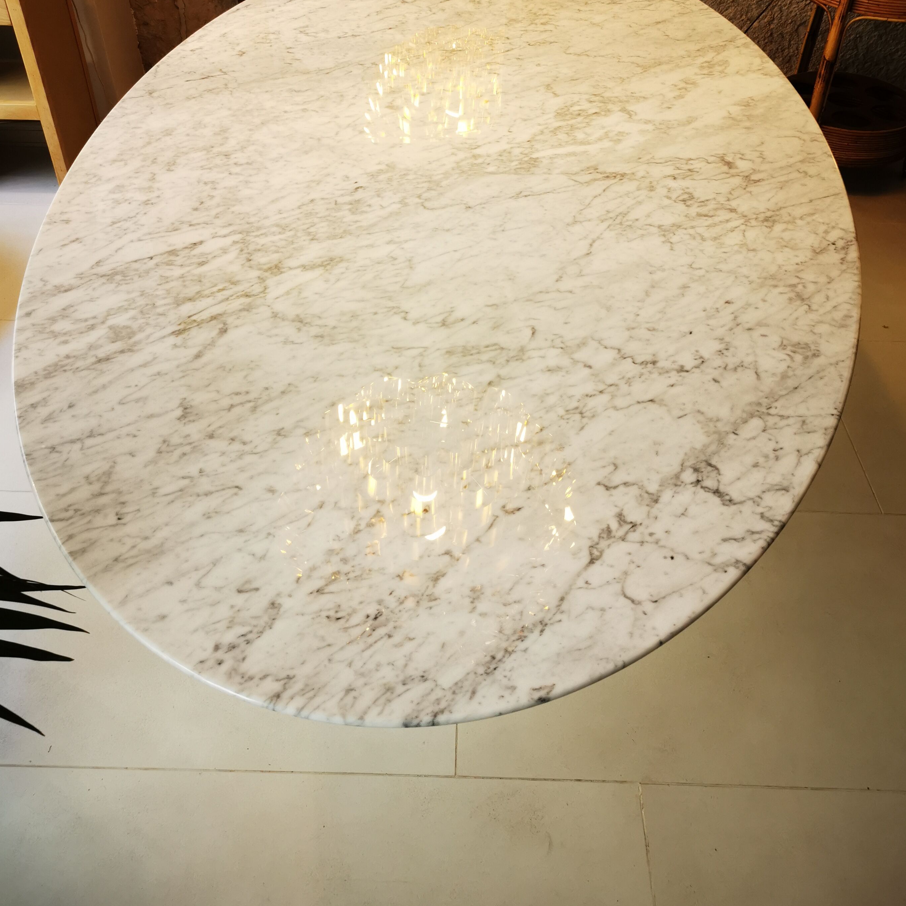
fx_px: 948
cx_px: 454
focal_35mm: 32
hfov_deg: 51.1
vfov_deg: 50.8
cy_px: 360
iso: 160
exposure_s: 1/100
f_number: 1.8
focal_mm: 5.58
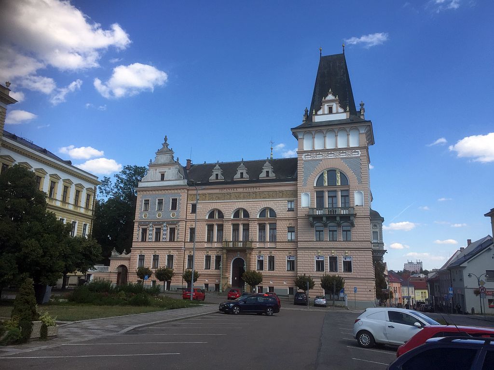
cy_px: 185
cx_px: 247
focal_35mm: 29
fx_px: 414
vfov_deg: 48.2
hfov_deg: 61.7
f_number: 2.2
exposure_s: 1/1236
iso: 32
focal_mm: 4.15
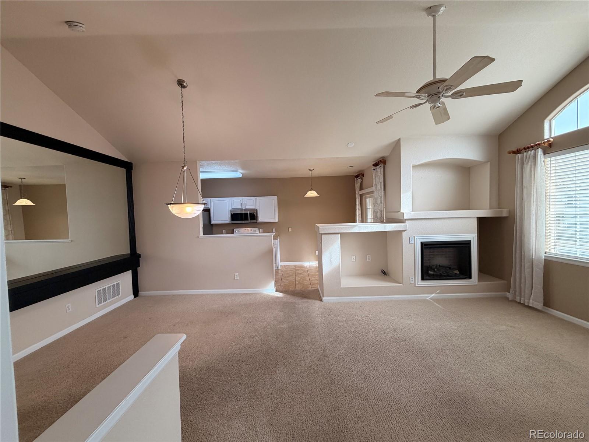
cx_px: 294
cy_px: 221
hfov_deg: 102.1
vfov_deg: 85.7
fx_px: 238
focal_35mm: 14
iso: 100
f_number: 2.2
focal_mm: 2.22
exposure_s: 1/120
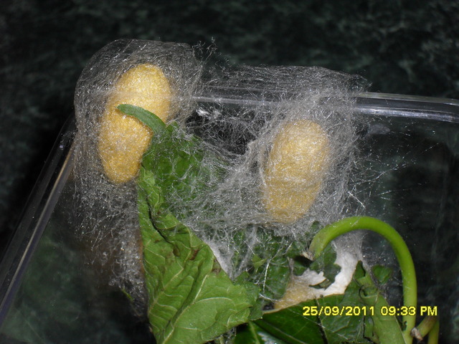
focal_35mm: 105
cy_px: 172
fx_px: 1392
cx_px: 230
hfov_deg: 18.7
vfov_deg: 14.1
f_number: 5.8
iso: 200
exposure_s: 1/60
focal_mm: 18.9
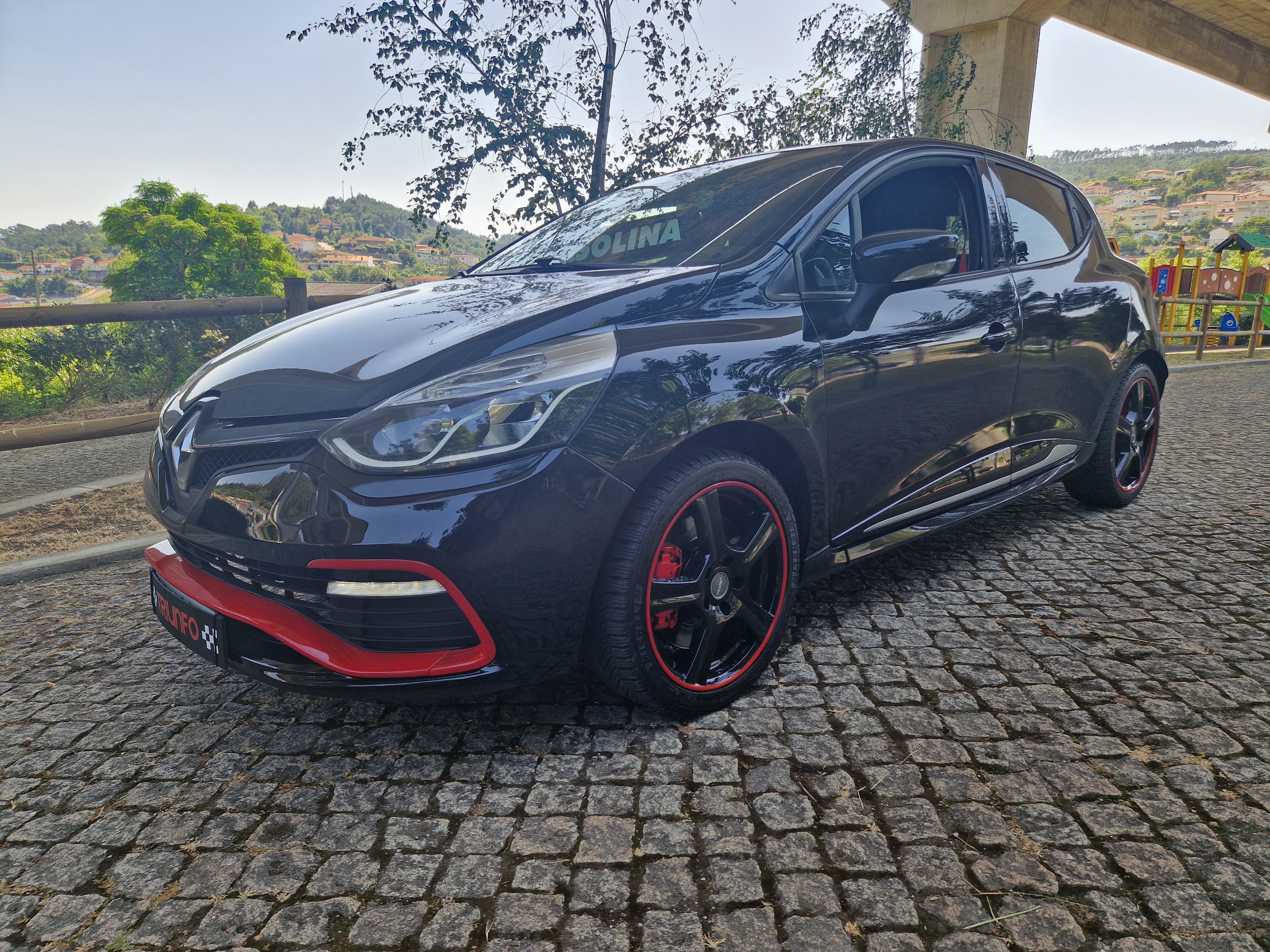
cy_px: 476
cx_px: 635
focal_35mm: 23
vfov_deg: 58.9
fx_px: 844
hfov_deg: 73.9
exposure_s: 1/429
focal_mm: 5.4
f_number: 1.8
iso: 50
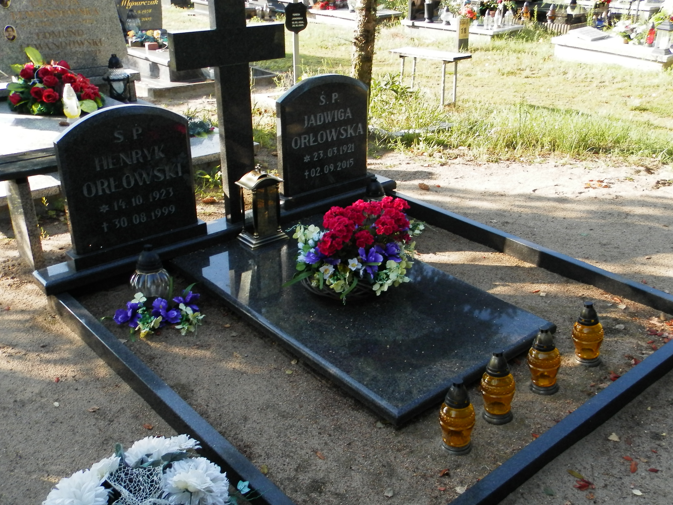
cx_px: 364
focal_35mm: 35
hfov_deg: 52.6
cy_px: 273
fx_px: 681
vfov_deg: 40.7
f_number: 8.7
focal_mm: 4.5
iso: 100
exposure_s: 1/30
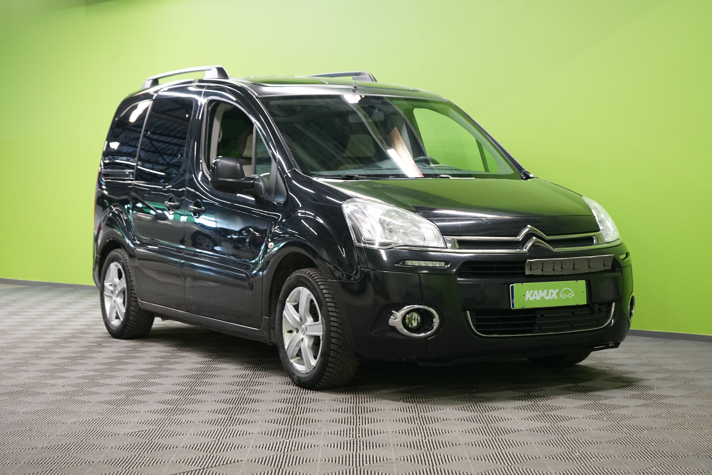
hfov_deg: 30.1
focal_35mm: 67
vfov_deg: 20.3
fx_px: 1325
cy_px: 238
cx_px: 356
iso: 2500
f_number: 5.6
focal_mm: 67
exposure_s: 1/80
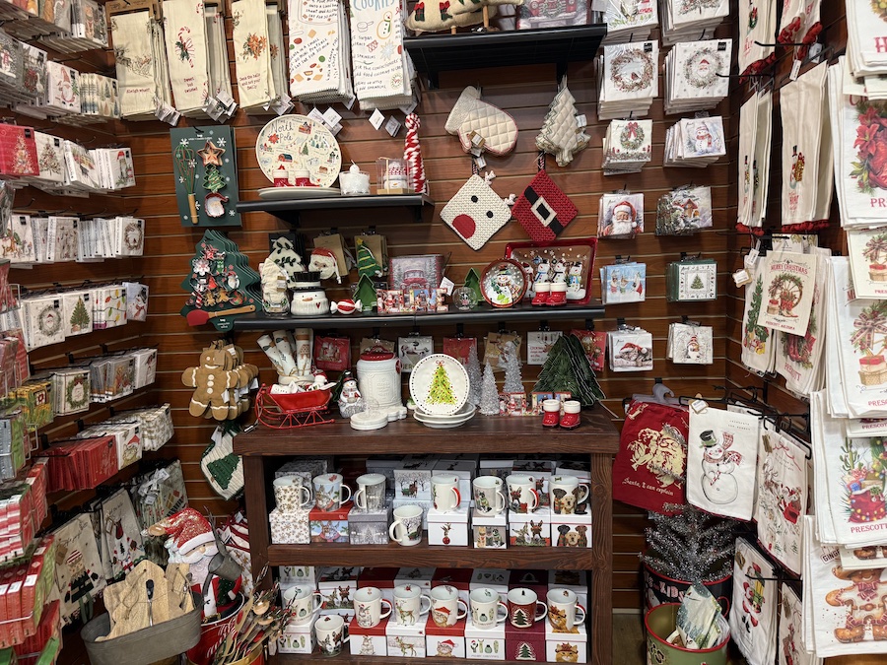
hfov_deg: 71.6
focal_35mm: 24
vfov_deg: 56.8
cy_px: 332
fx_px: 615
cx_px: 444
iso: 200
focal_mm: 6.76
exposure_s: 1/60
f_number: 1.78
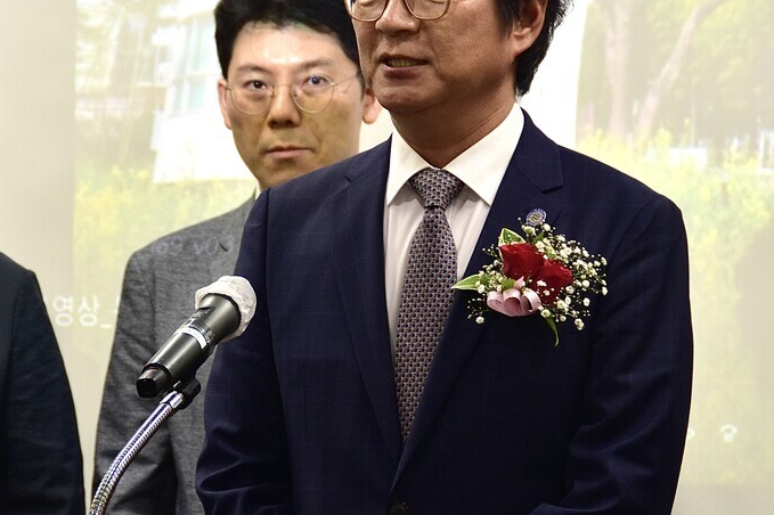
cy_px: 206
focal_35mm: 297
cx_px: 378
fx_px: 6381
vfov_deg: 4.6
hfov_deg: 6.9
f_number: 5.6
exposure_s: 1/80
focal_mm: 105
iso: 400
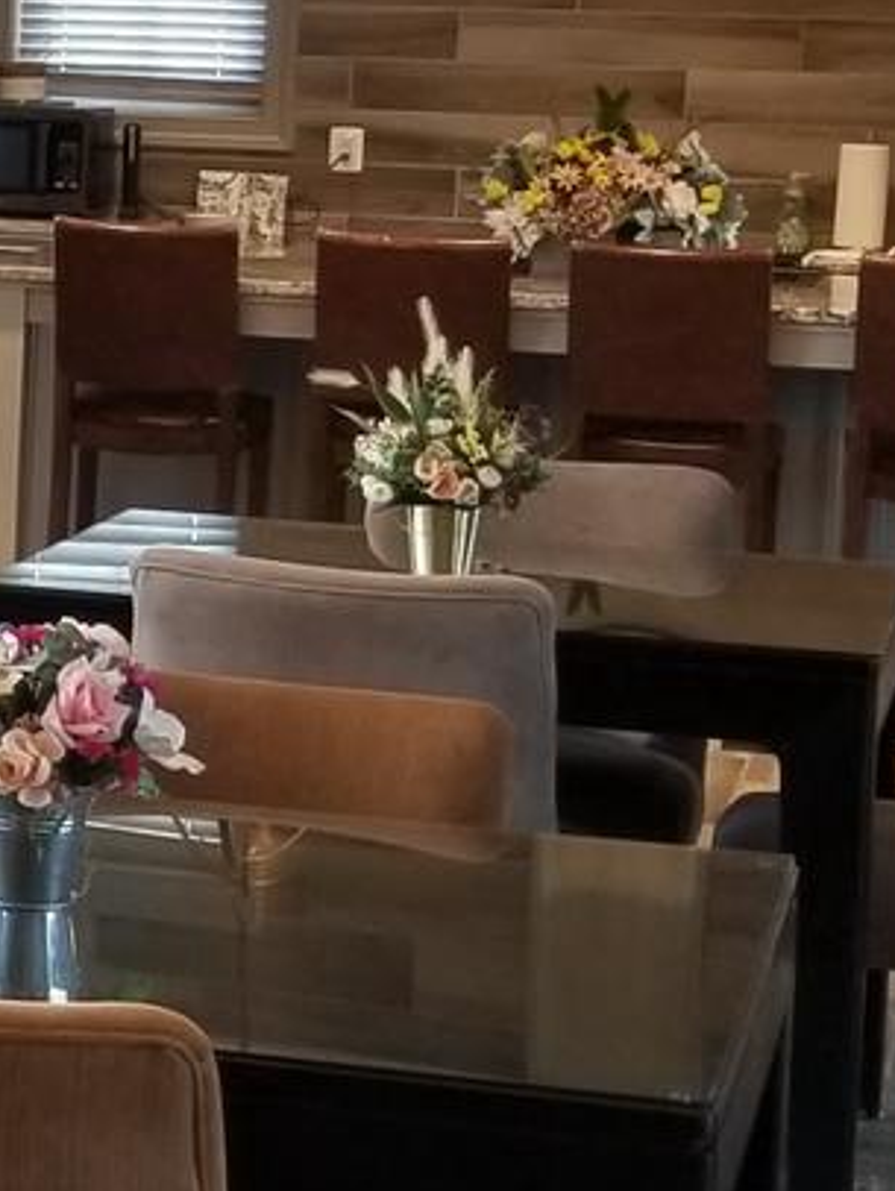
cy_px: 264
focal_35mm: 131
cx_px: -1083
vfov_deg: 15.0
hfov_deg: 10.2
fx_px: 4511
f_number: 1.7
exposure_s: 1/60
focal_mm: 4.25
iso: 64
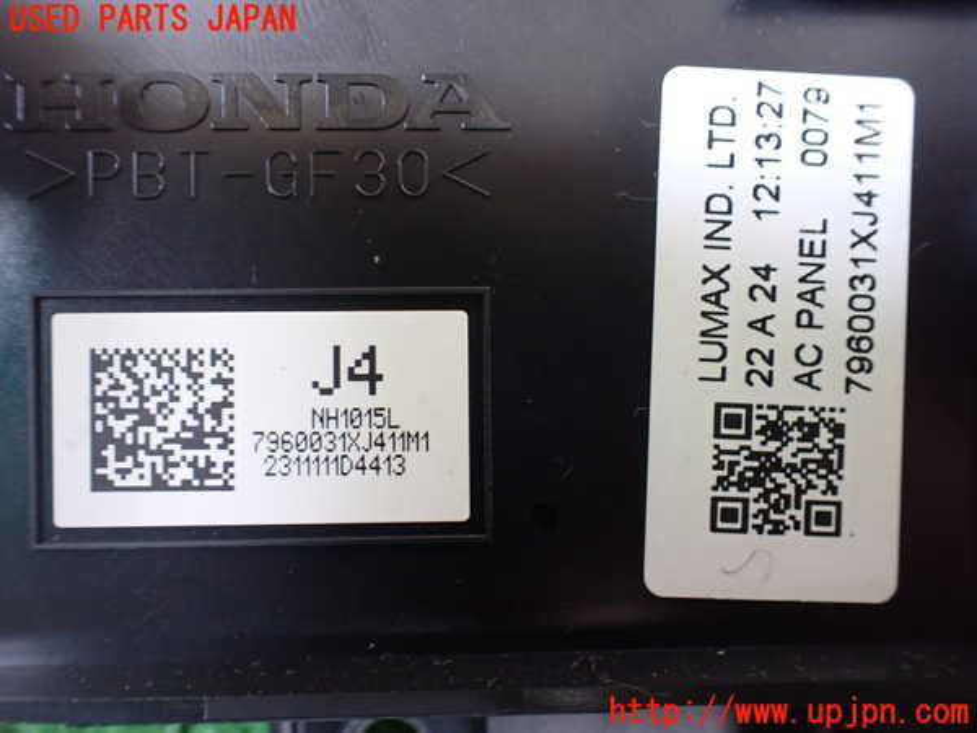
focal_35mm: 30
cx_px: 488
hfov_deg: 60.0
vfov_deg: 46.8
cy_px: 366
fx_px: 847
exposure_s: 1/30
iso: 1000
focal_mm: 5.4
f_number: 2.3
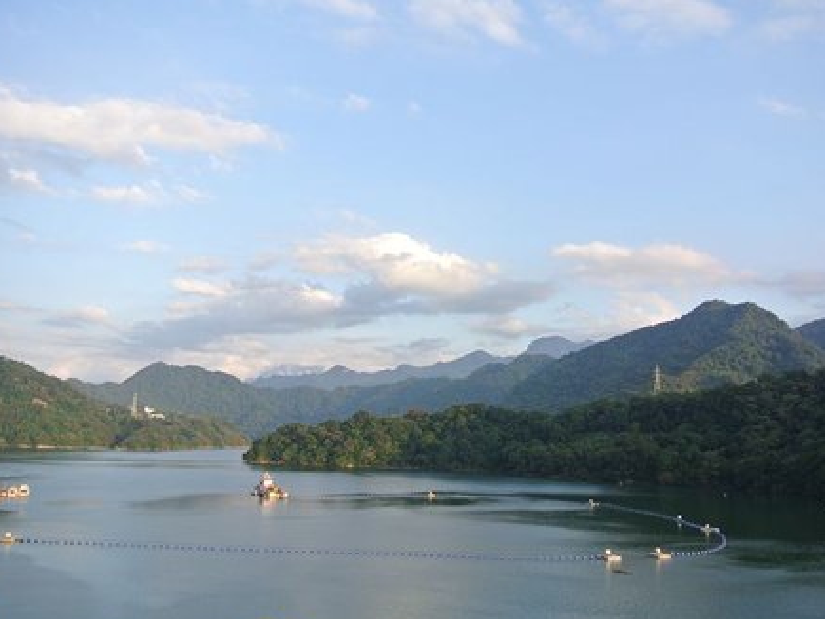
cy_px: 315
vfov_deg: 45.5
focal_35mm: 31
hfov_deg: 58.2
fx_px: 739
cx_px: 456
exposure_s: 1/250
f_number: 4
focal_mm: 10.7
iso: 100
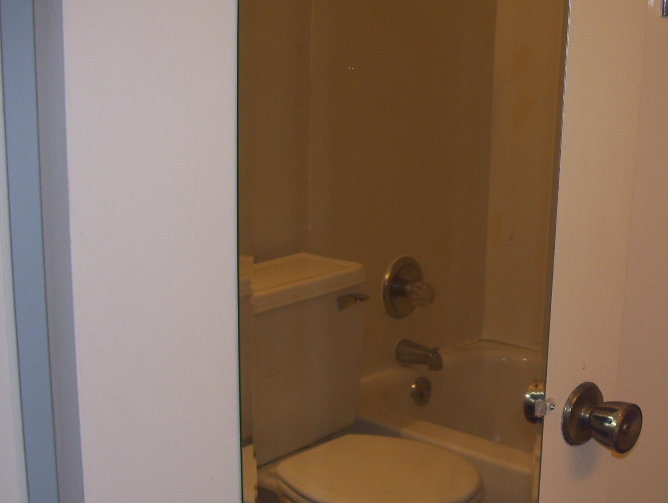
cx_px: 524
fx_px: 1121
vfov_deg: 25.2
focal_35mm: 58
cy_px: 310
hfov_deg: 32.4
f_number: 2.7
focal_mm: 6
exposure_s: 1/60
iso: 80
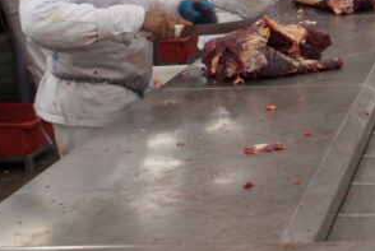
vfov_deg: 13.3
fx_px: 1064
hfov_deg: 18.3
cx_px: 522
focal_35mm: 102
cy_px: 10
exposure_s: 1/50
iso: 250
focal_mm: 24
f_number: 4.5
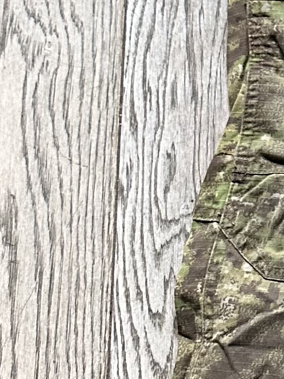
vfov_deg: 15.9
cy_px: 139
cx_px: 690
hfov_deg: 10.3
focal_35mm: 124
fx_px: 1356
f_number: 1.78
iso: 400
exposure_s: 1/60
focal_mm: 6.86
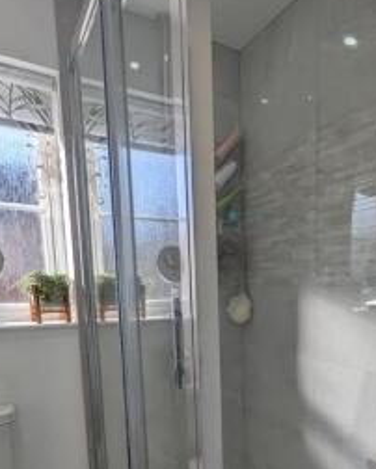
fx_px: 375
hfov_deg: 51.5
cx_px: 272
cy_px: 349
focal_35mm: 27
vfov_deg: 60.7
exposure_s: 1/760
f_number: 1.7
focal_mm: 2.02
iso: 56
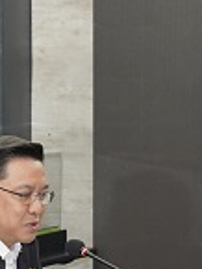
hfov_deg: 4.7
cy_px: 266
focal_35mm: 315
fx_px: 2447
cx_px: 120
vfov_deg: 6.3
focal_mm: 70
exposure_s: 1/200
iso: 1250
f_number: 3.5
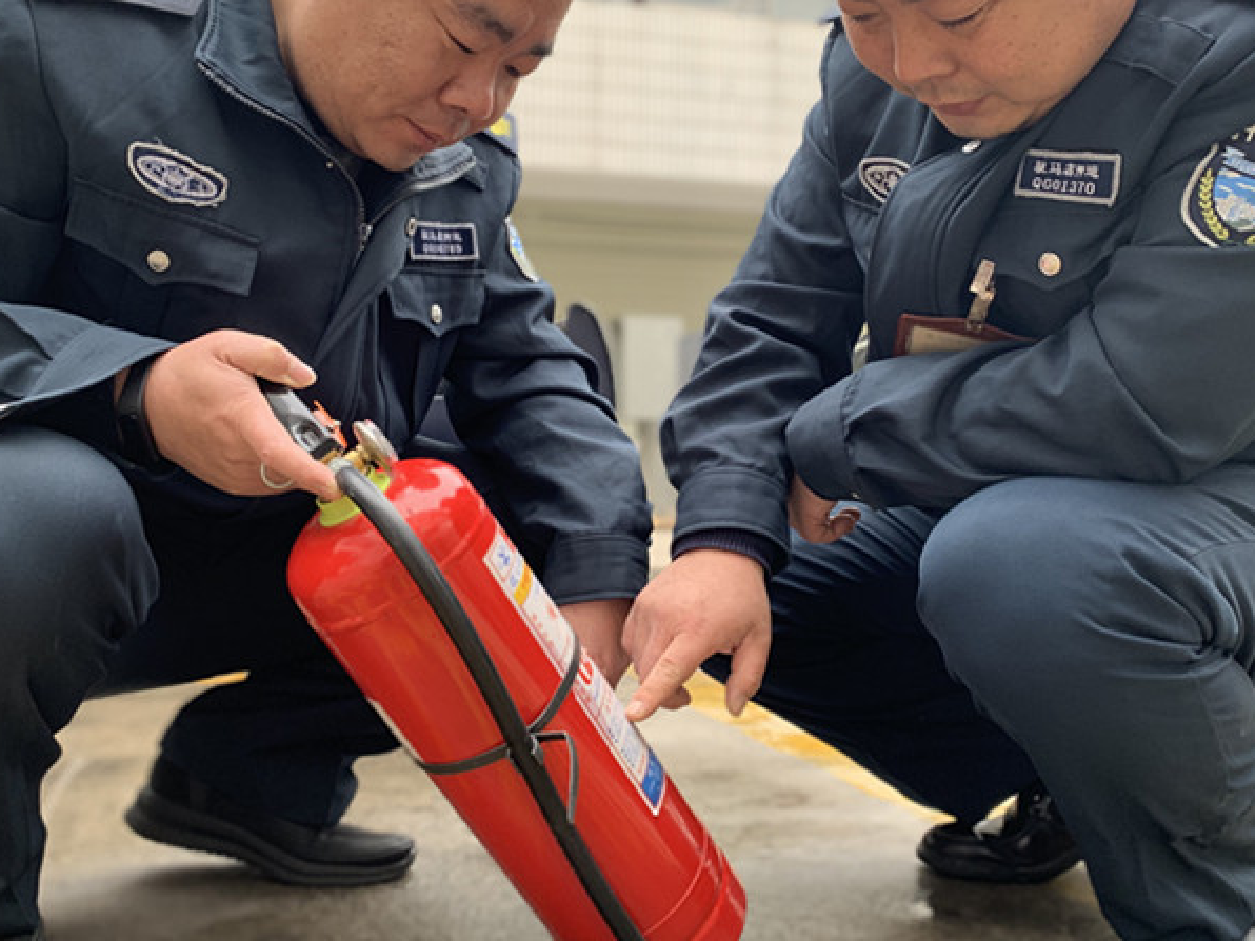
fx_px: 1233
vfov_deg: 41.7
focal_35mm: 34
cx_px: 590
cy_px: 395
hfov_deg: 53.9
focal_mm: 4.25
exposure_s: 1/121
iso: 80
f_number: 1.8
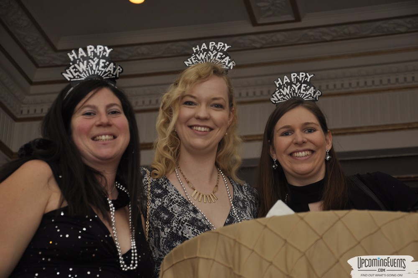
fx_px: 1078
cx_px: 209
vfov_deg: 14.7
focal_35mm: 93
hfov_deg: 21.9
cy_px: 139
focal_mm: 62
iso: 400
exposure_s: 1/60
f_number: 5.3
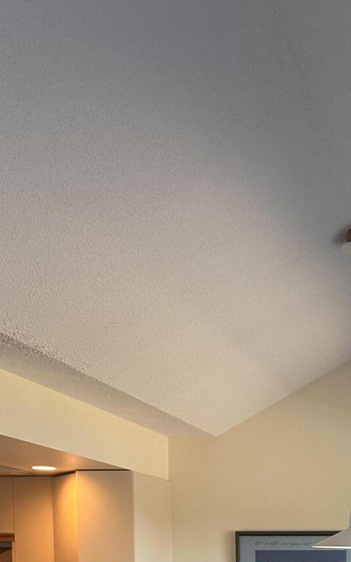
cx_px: 344
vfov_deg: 30.4
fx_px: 903
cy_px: 638
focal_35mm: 59
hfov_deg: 21.3
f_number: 1.78
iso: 125
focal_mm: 6.86
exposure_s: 1/120
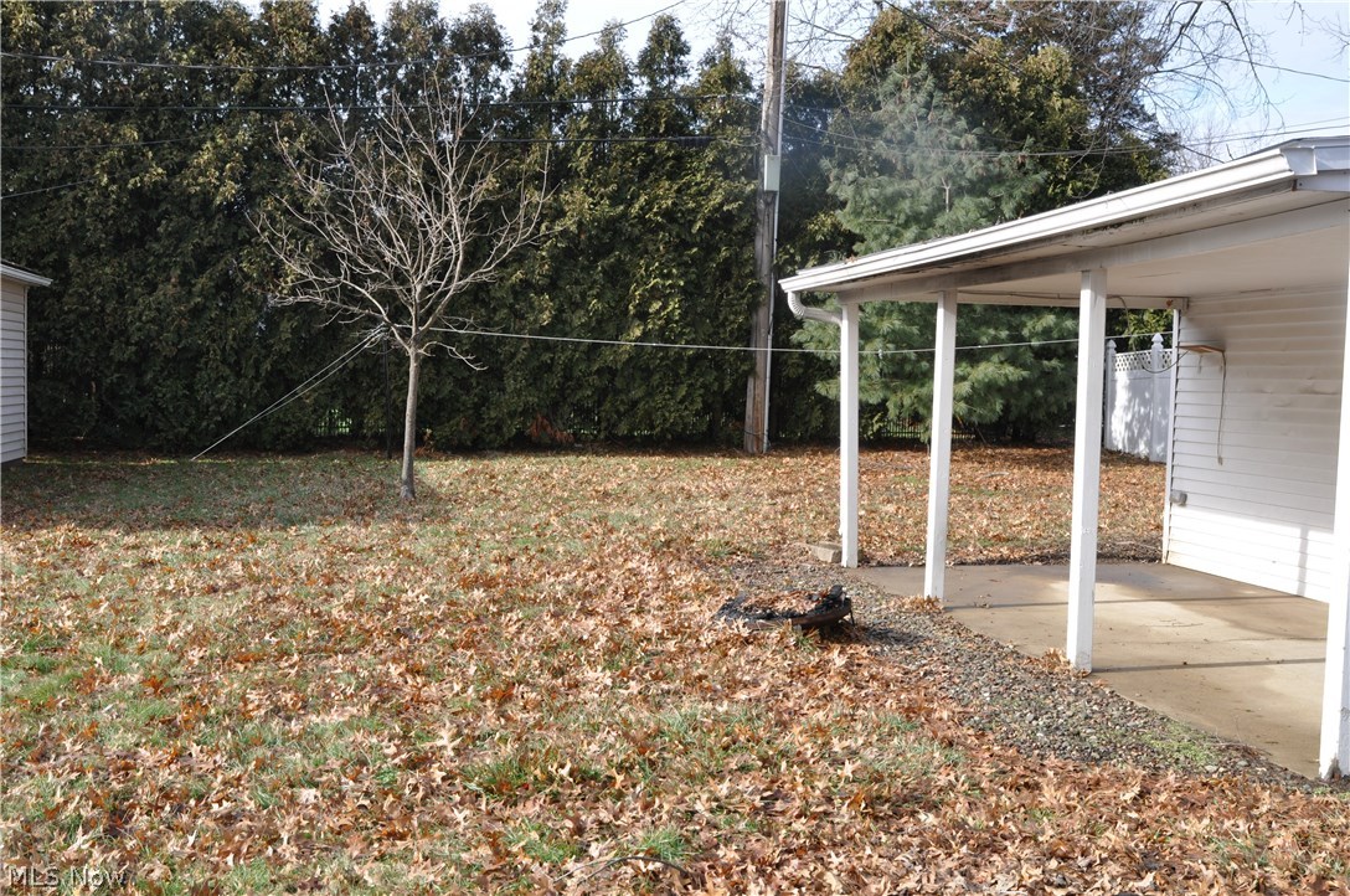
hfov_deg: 51.3
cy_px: 448
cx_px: 675
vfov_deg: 35.4
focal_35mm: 38
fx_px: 1404
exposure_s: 1/100
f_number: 10
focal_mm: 25
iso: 200
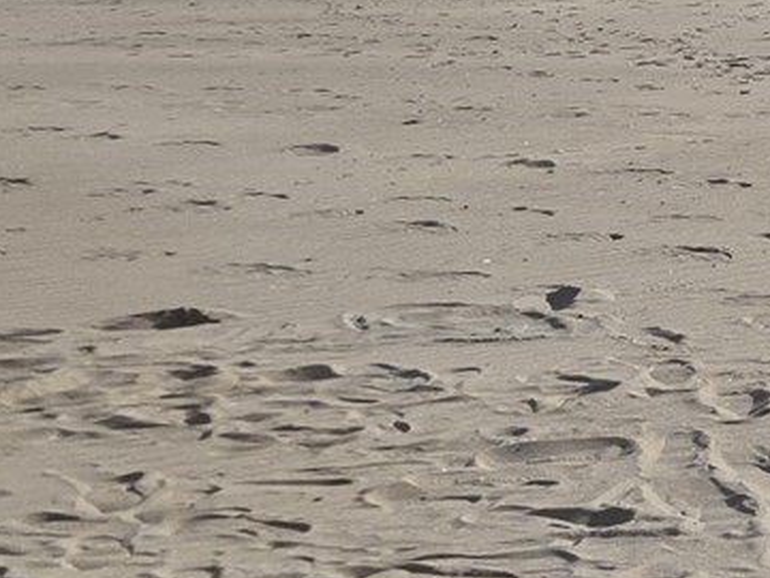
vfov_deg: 11.2
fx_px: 2914
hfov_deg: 13.2
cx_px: 1497
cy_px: 21
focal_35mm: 131
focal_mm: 5.4
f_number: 1.8
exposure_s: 1/4364
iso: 25
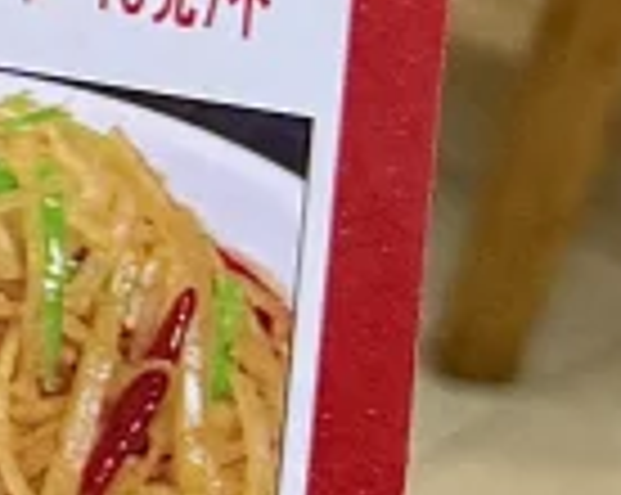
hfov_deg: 6.5
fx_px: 4497
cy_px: -580
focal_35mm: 245
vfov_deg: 6.1
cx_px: -1755
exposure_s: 1/100
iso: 160
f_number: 1.78
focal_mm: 6.76
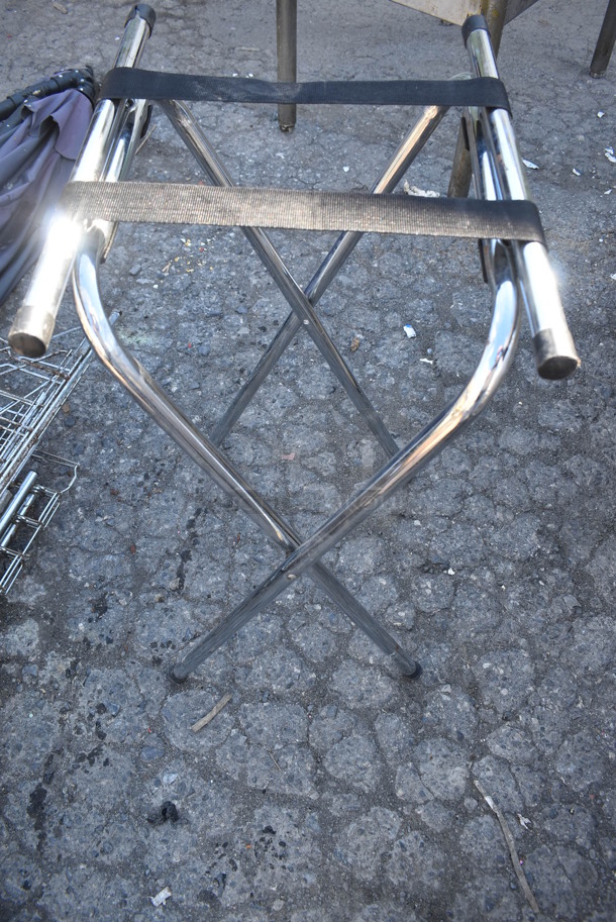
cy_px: 461
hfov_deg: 43.7
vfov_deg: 61.9
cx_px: 308
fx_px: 769
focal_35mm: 30
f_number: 5.6
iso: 200
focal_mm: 20
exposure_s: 1/125
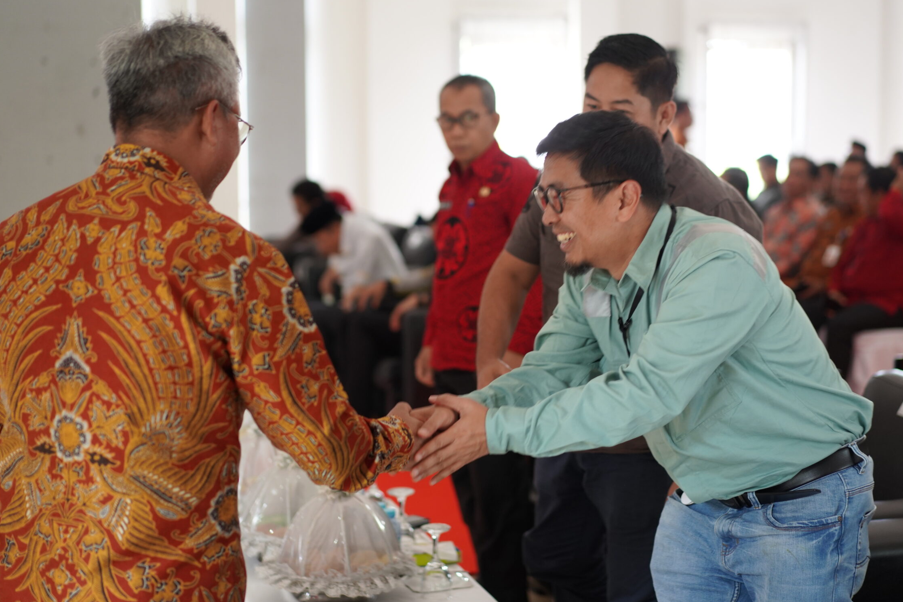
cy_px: 279
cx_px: 514
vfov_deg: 21.6
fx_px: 1580
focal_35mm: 63
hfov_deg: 31.8
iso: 1000
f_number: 2
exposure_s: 1/160
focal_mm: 55
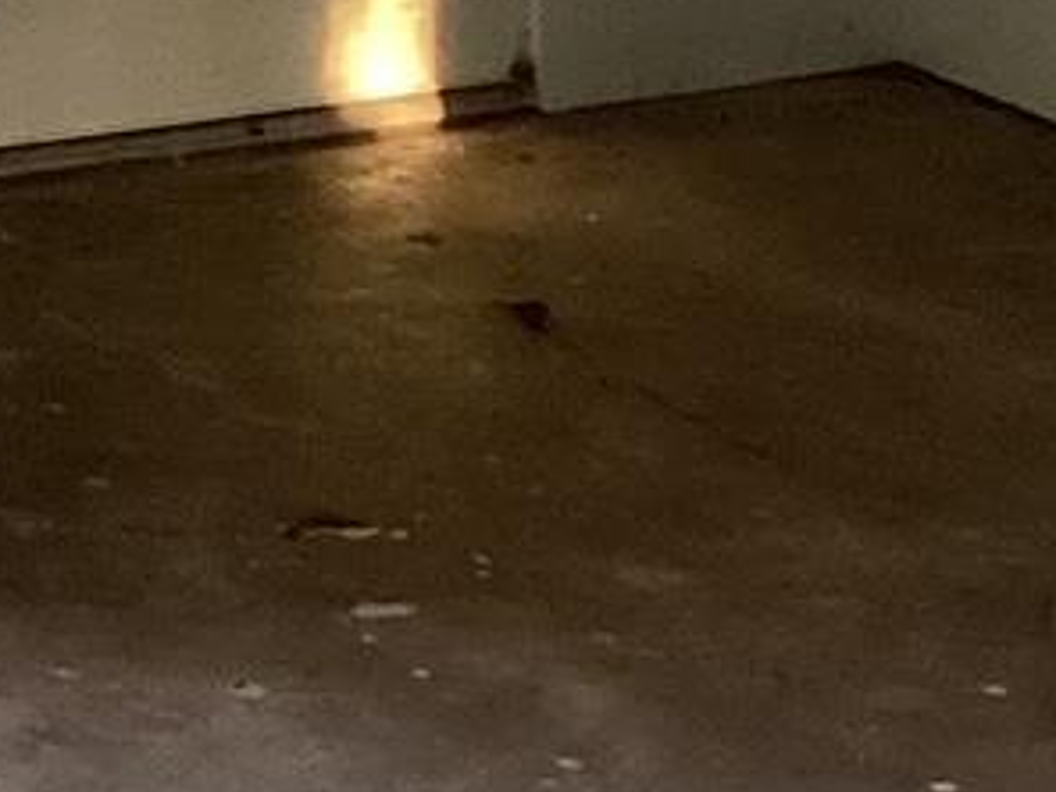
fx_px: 5217
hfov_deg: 10.7
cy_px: -867
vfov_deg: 8.2
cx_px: -963
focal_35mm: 171
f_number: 2.4
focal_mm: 3.3
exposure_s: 1/60
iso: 320
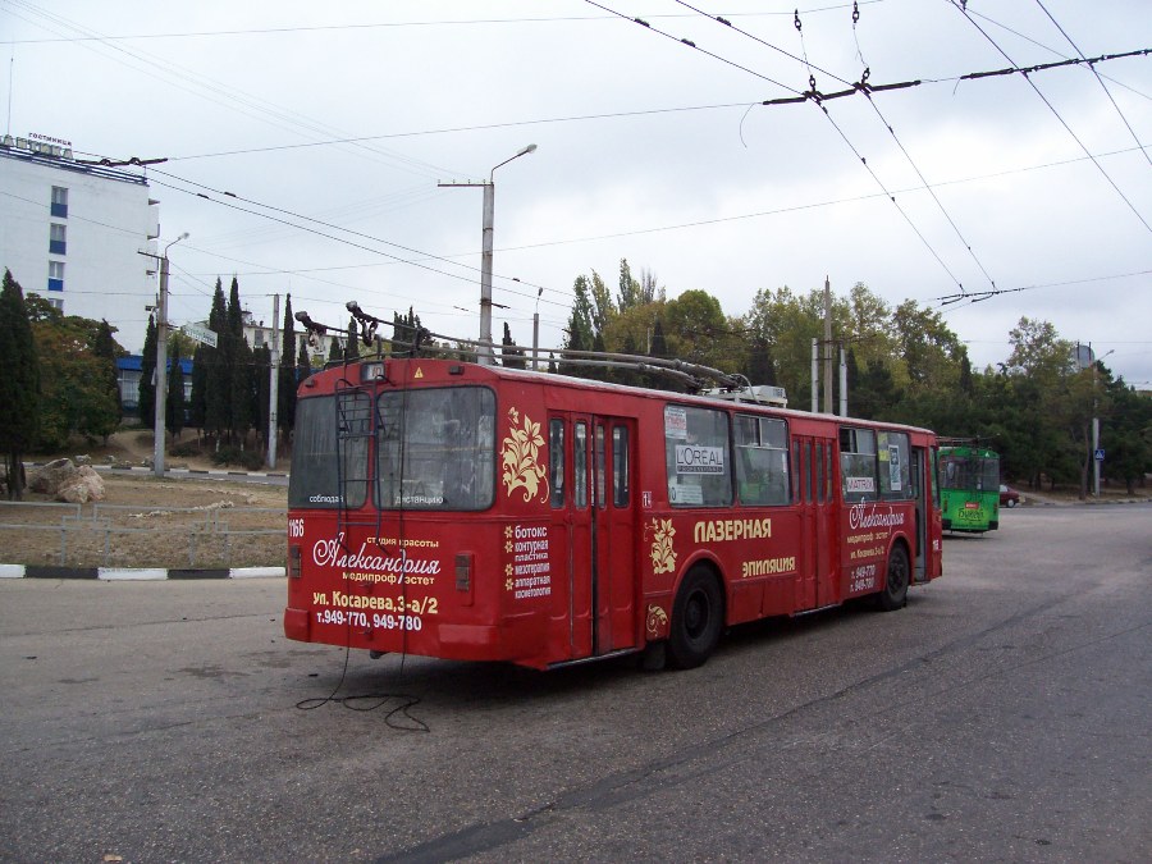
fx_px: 1131
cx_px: 576
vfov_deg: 41.8
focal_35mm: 34
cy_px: 432
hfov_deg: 54.0
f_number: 2.7
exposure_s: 1/352
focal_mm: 5.6
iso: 80
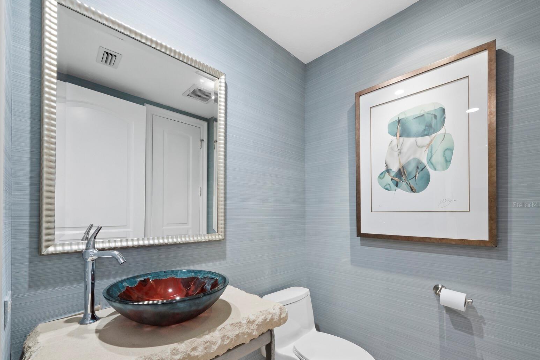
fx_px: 225
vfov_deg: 76.9
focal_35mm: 15
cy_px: 205
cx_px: 268
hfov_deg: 100.4
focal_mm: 7
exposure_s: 1.3
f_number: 11
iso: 400
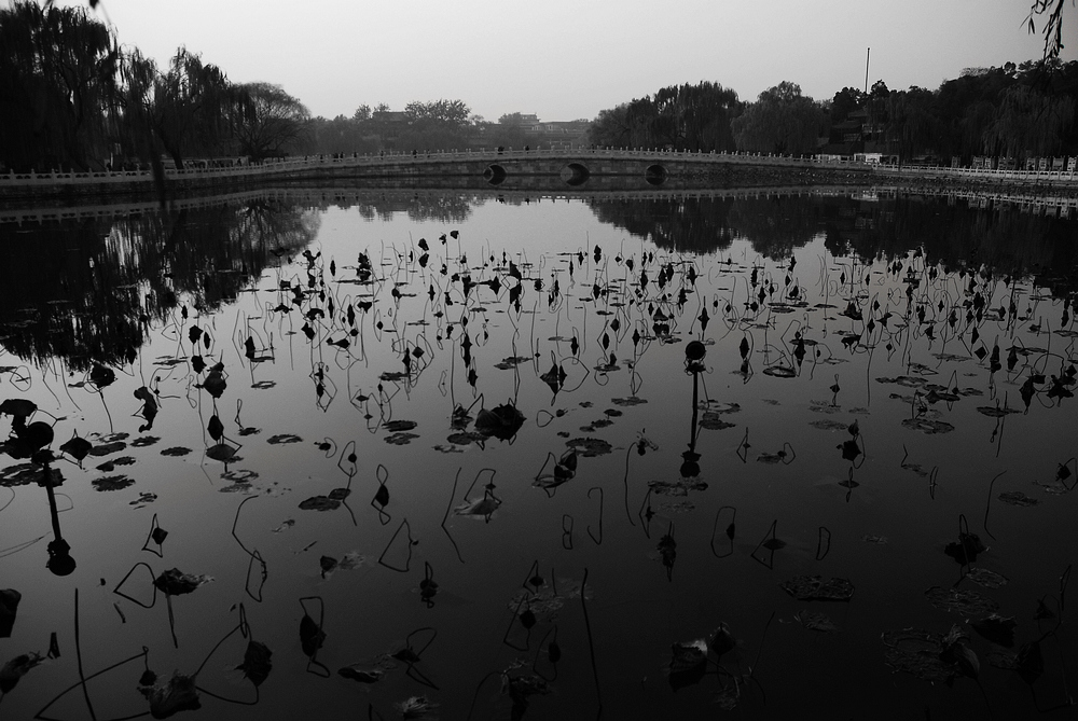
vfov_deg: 48.0
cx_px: 539
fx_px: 809
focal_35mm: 27
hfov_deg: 67.3
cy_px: 360
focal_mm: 18
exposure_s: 1/400
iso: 200
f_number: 4.5
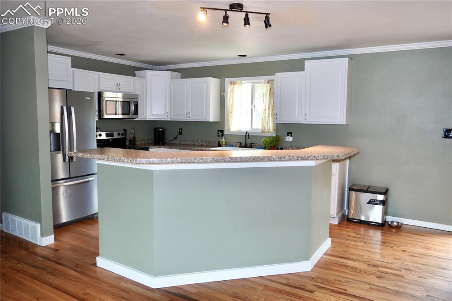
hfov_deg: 67.4
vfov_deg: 47.9
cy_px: 150
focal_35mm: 27
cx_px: 226
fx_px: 339
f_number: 4
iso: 400
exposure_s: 1/40
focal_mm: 18
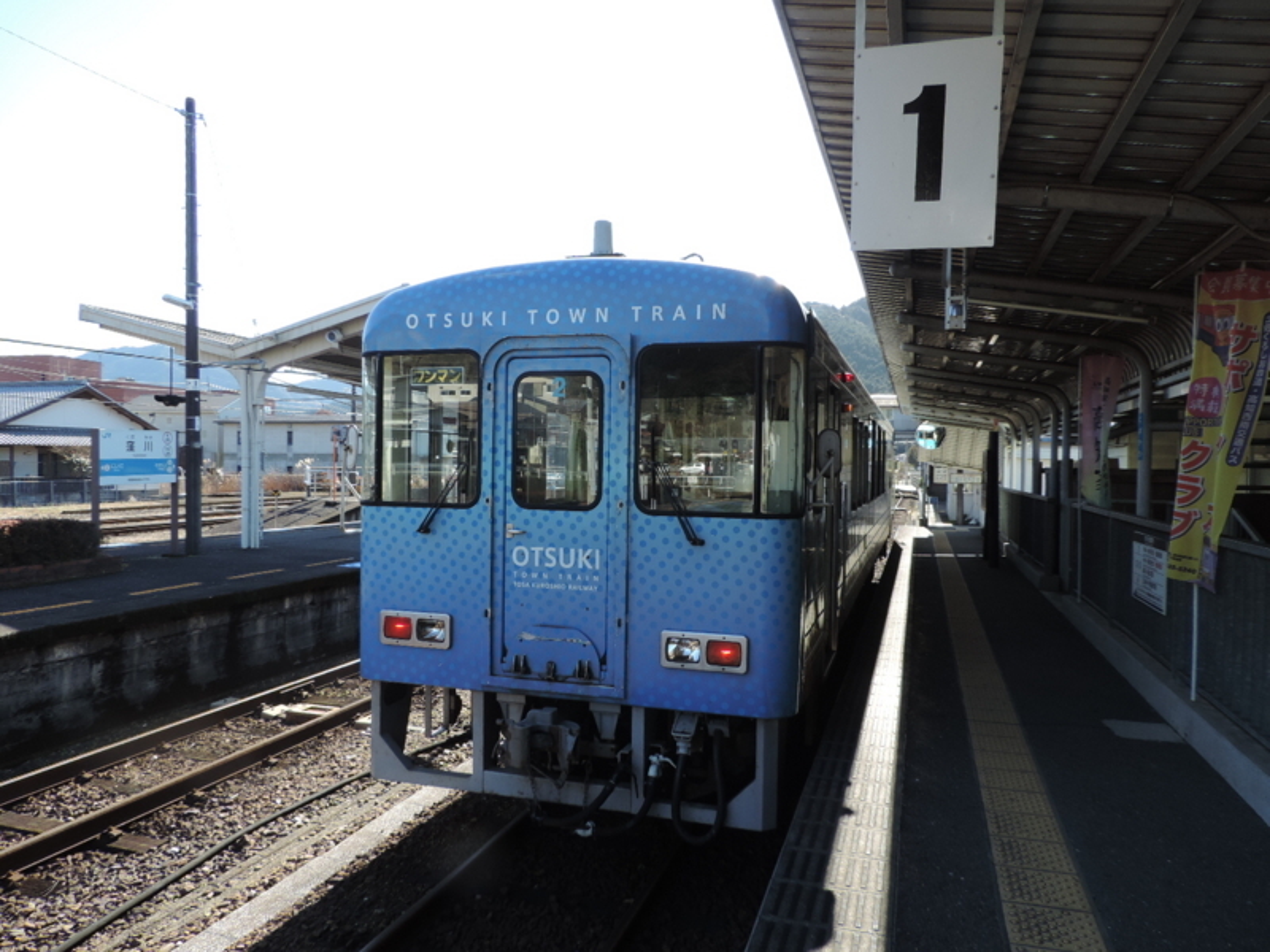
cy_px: 476
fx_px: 881
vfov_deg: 56.8
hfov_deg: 71.6
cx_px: 635
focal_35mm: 24
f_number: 3
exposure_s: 1/250
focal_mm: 4.3
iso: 80
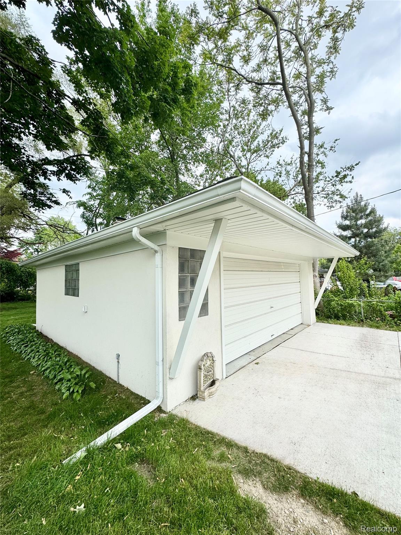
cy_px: 268
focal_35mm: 14
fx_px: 216
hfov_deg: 85.7
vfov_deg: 102.1
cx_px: 200
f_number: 2.2
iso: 40
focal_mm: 2.22
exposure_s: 1/515
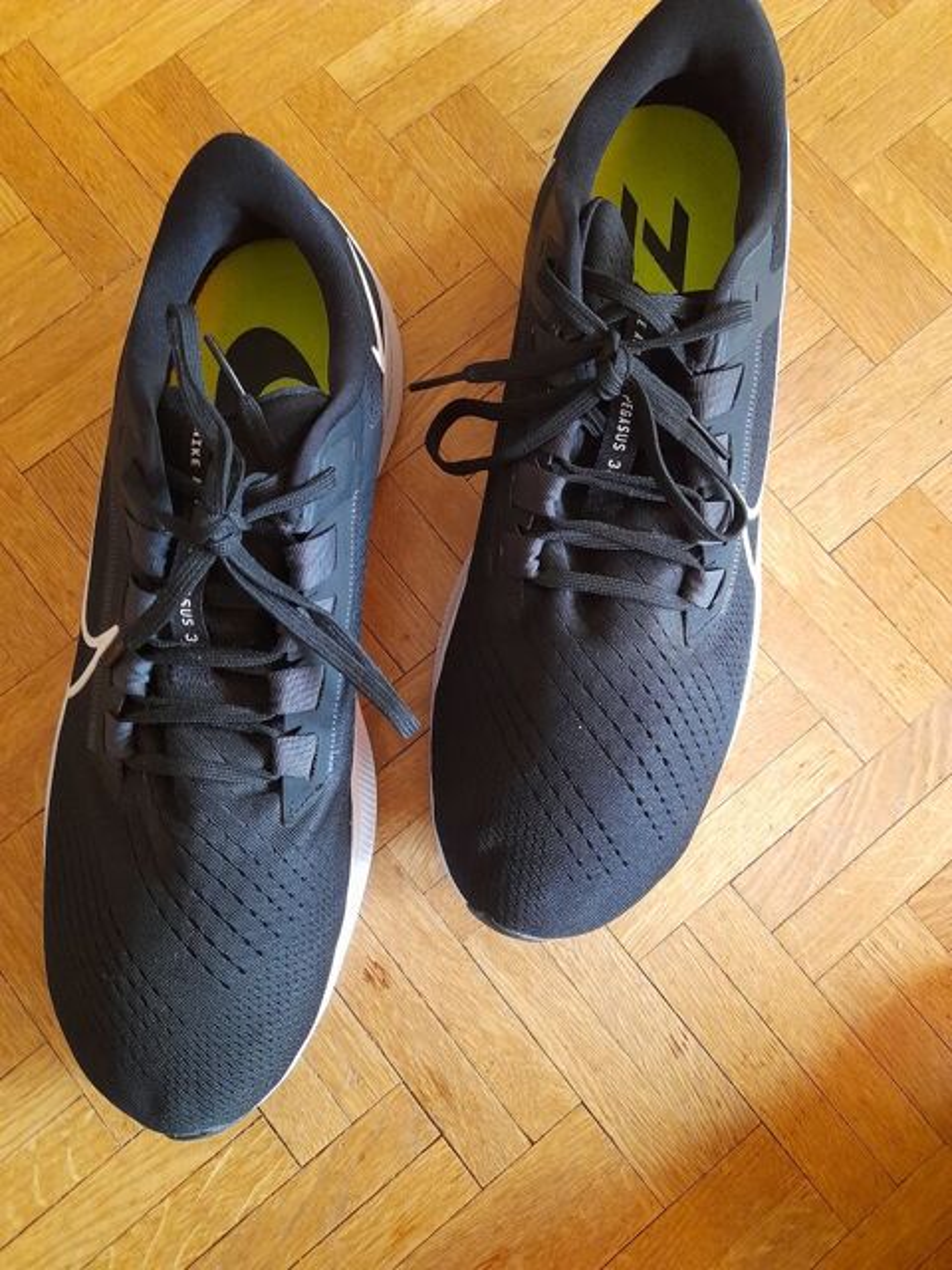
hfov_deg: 54.9
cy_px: 635
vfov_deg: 69.4
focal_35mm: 25
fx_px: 917
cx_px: 476
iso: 320
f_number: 2
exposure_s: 1/50
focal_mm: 4.6
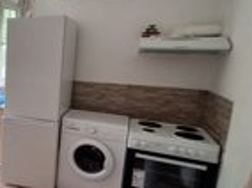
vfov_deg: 42.8
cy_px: 87
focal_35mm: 33
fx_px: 240
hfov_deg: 42.9
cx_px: -27
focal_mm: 1.74
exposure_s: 1/50
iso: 80
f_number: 2.2
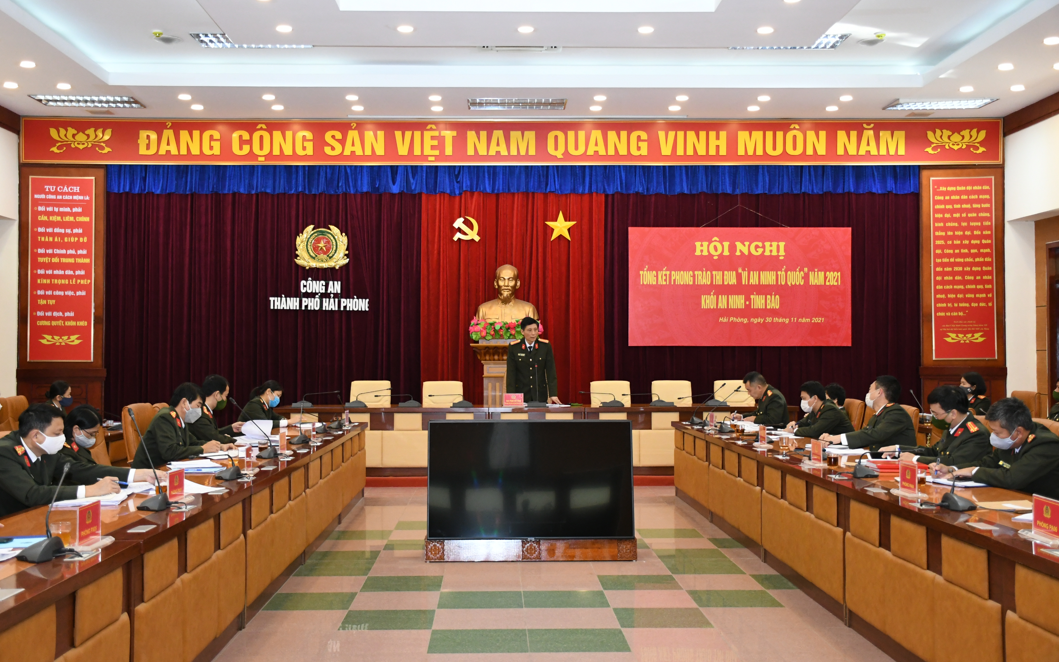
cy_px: 322
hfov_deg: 49.3
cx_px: 529
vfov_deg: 32.0
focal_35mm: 40
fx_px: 1154
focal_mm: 26
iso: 2500
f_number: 4.5
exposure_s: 1/200
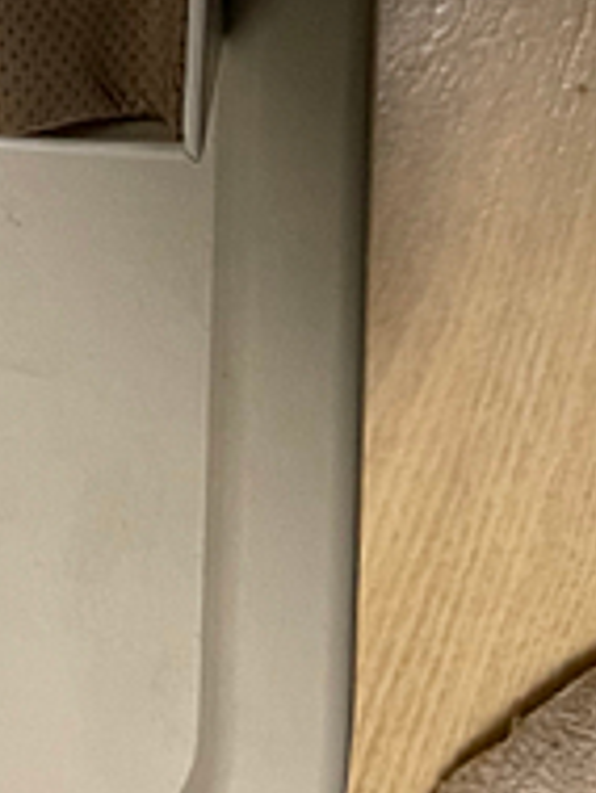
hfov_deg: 12.9
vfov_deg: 16.5
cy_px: -554
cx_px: -506
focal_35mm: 103
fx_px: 2362
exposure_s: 1/60
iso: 200
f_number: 1.6
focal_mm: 4.2
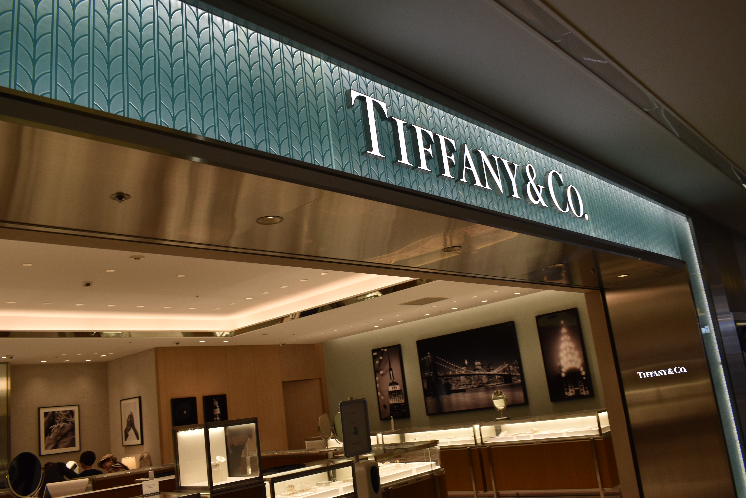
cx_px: 373
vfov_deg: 43.6
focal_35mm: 30
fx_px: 622
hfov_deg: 61.9
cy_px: 249
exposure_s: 1/160
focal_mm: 20
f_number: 6.3
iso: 400
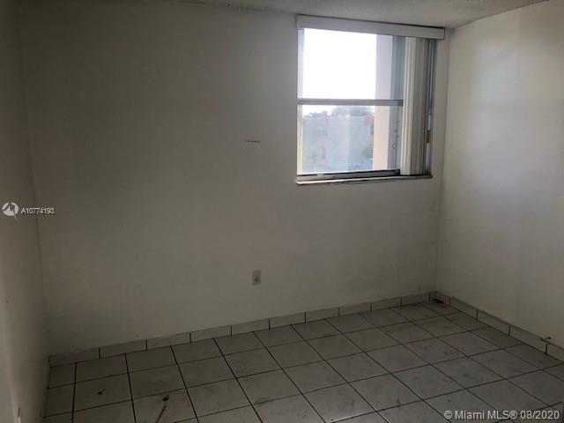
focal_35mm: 28
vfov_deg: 49.7
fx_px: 456
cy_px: 212
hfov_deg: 63.4
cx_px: 282
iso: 25
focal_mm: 3.99
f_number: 1.8
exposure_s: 1/120
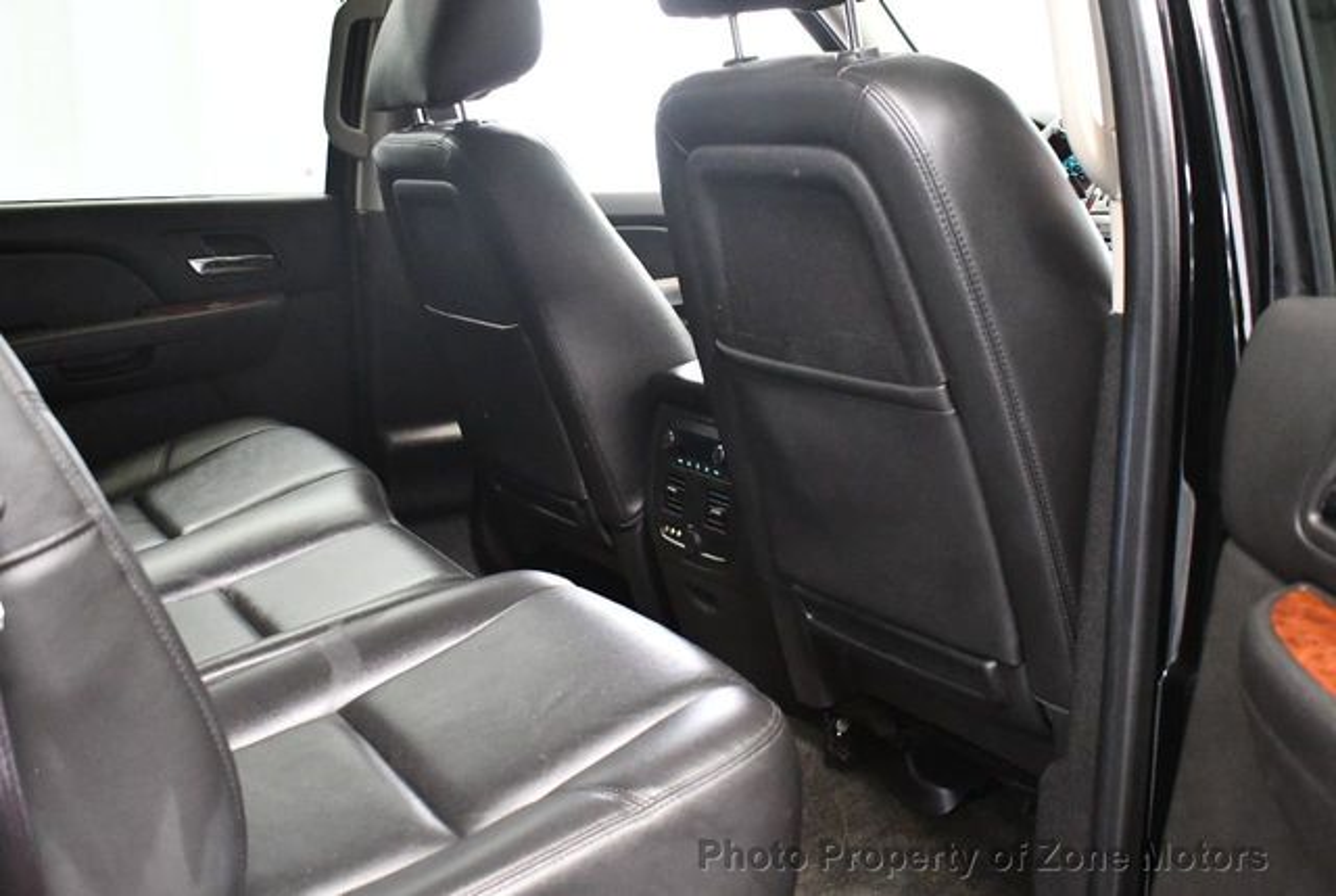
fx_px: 1561
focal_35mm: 42
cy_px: 448
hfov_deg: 46.3
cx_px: 668
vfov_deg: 32.0
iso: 6400
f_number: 3.8
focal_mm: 21
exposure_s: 1/60
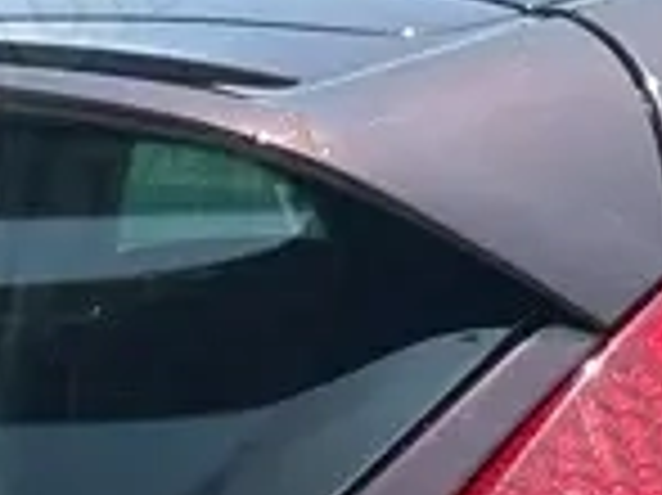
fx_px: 6764
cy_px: 1008
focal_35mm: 354
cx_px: 639
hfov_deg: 5.6
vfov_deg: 4.1
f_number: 1.6
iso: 50
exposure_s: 1/1957
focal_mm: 5.96
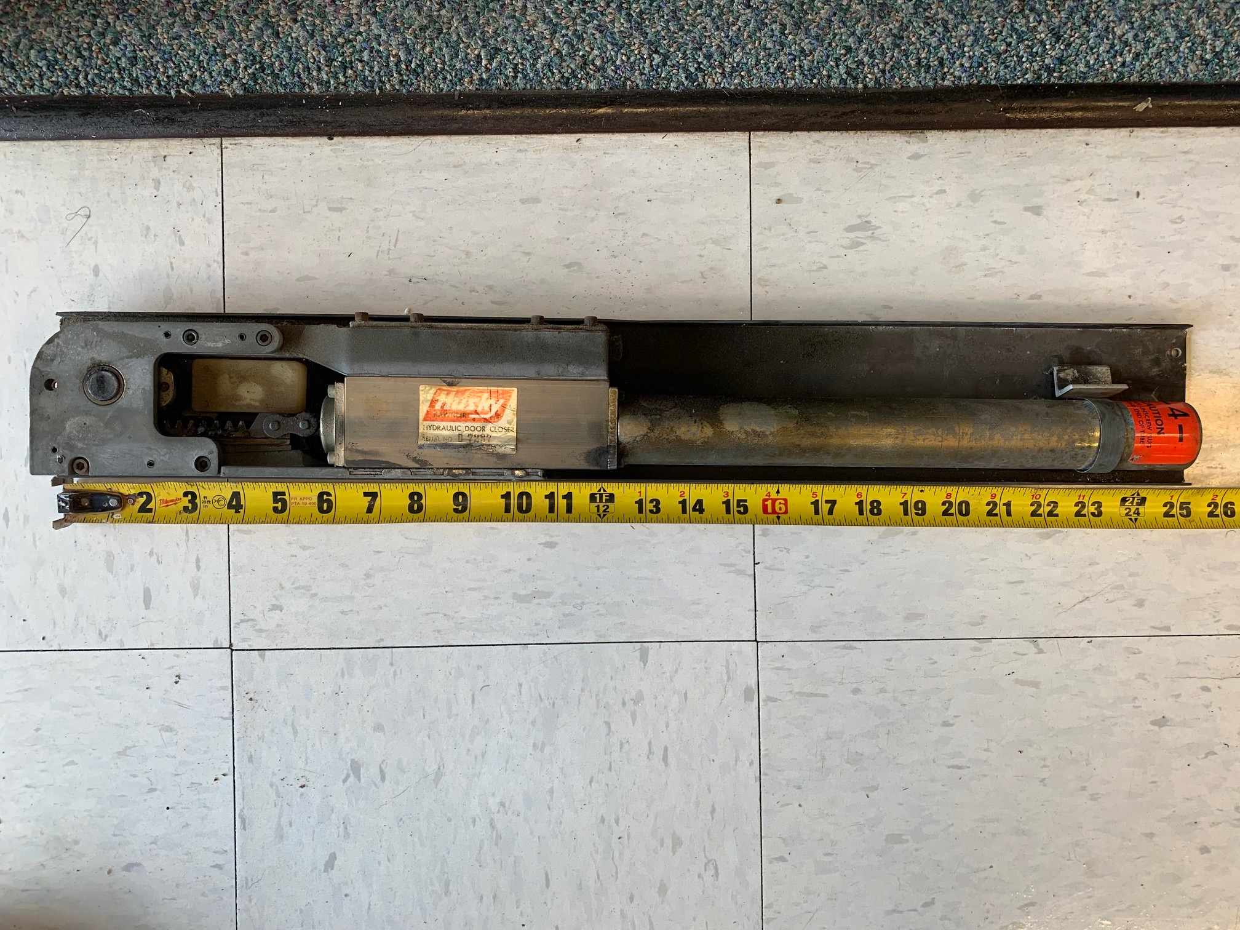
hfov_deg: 67.3
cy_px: 465
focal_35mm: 26
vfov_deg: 53.1
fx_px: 931
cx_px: 620
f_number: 1.8
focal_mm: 4.25
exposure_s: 1/120
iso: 64
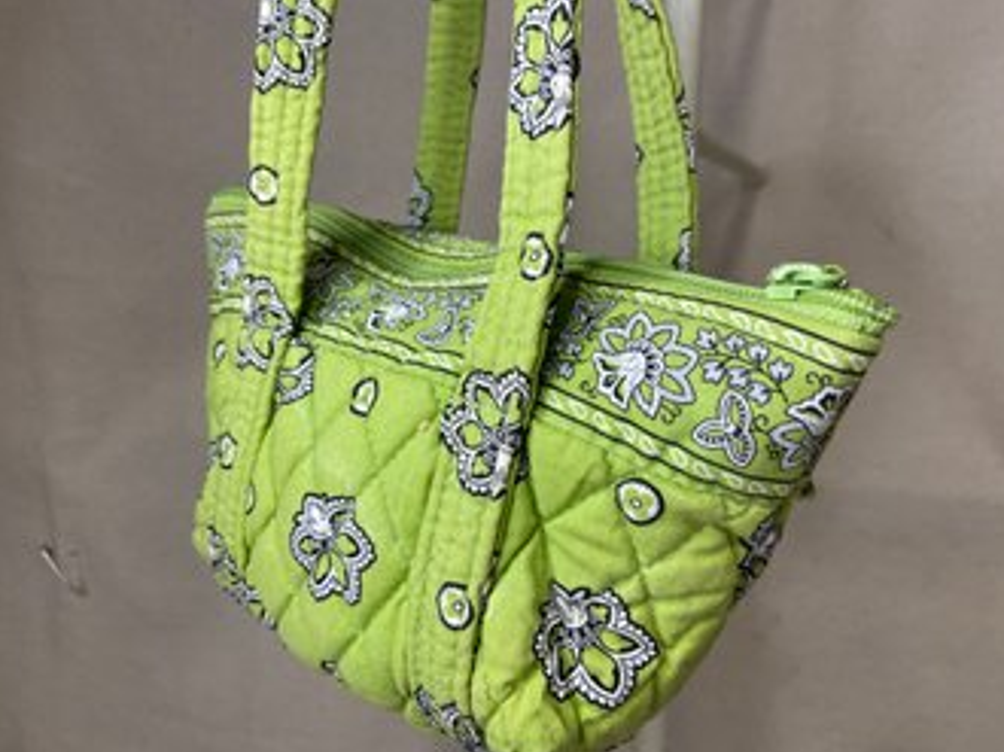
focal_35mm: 27
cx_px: 494
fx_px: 783
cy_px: 388
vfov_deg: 51.3
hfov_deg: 65.4
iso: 80
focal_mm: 4.25
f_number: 1.8
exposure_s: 1/60
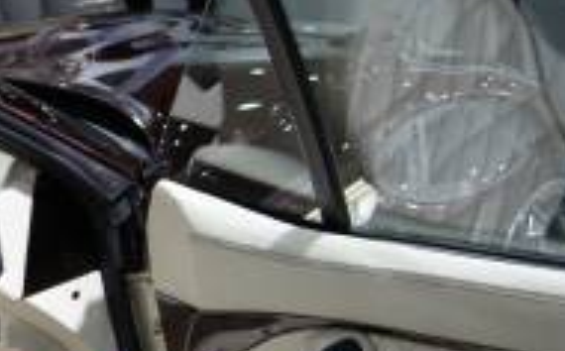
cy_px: 321
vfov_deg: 11.5
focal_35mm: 113
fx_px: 1737
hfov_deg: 17.6
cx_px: -125
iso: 400
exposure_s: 1/25
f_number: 4.5
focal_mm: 28
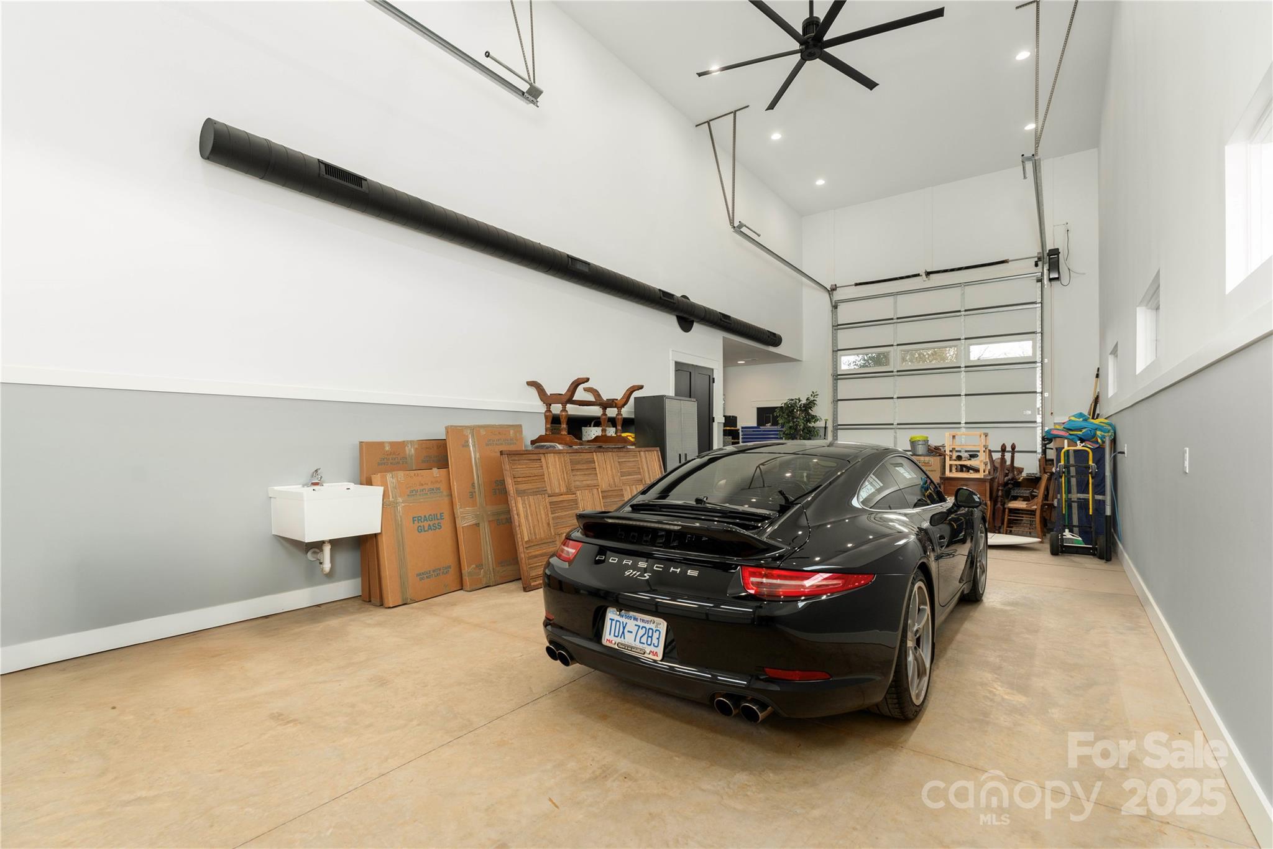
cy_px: 424
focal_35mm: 17
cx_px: 636
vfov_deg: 70.4
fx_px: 601
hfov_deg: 93.3
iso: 320
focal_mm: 17
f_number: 6.3
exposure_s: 1/6
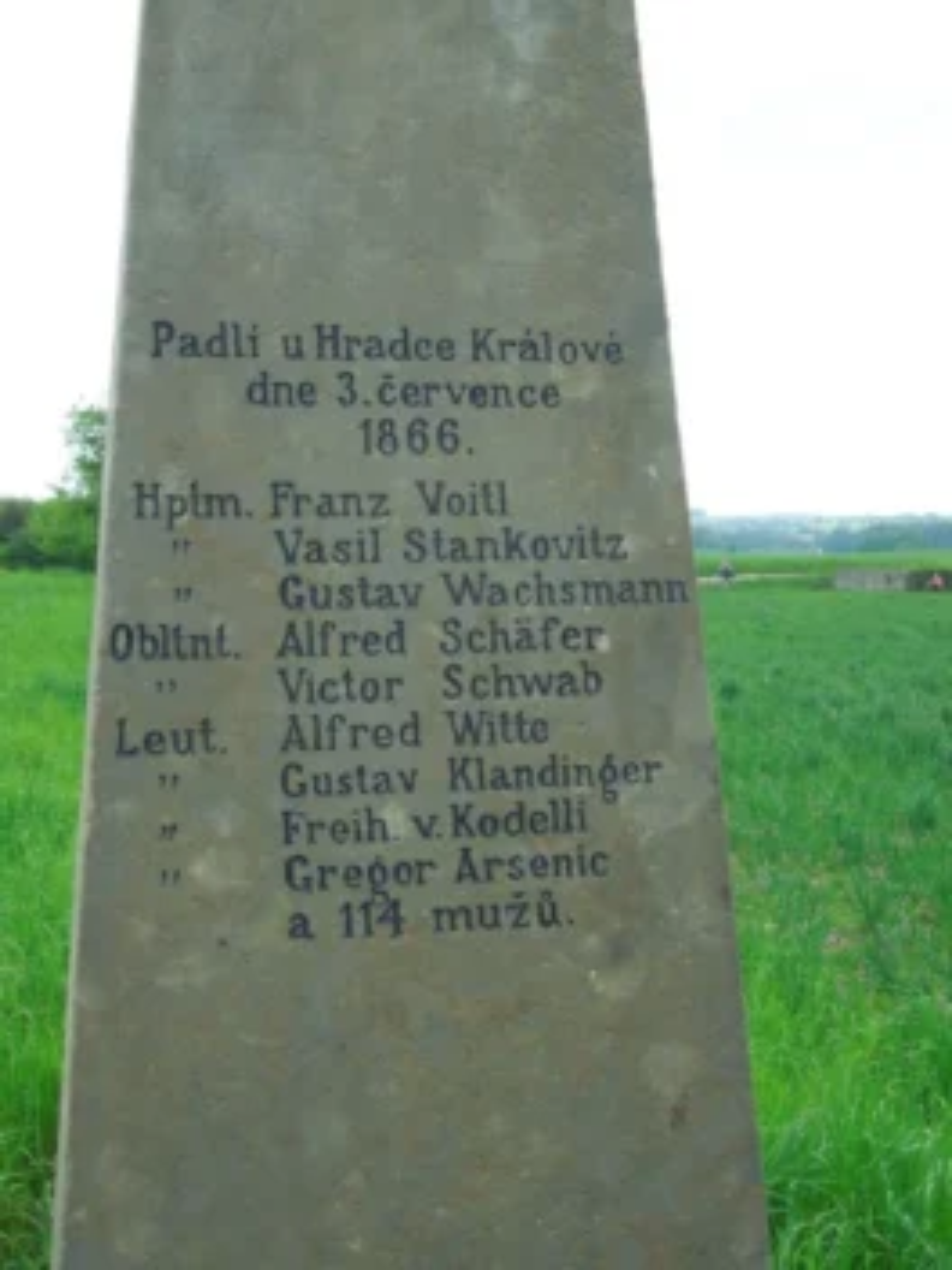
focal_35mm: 48
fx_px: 1760
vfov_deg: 39.7
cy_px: 635
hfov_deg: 30.3
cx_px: 476
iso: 800
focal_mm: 8.7
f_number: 8
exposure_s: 1/500
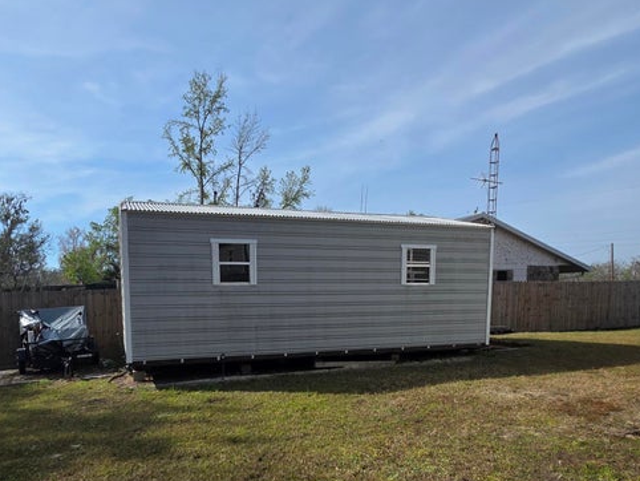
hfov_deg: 73.3
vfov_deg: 56.6
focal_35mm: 23
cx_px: 266
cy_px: 348
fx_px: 425
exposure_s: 1/2945
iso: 40
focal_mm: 2.2
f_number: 1.9
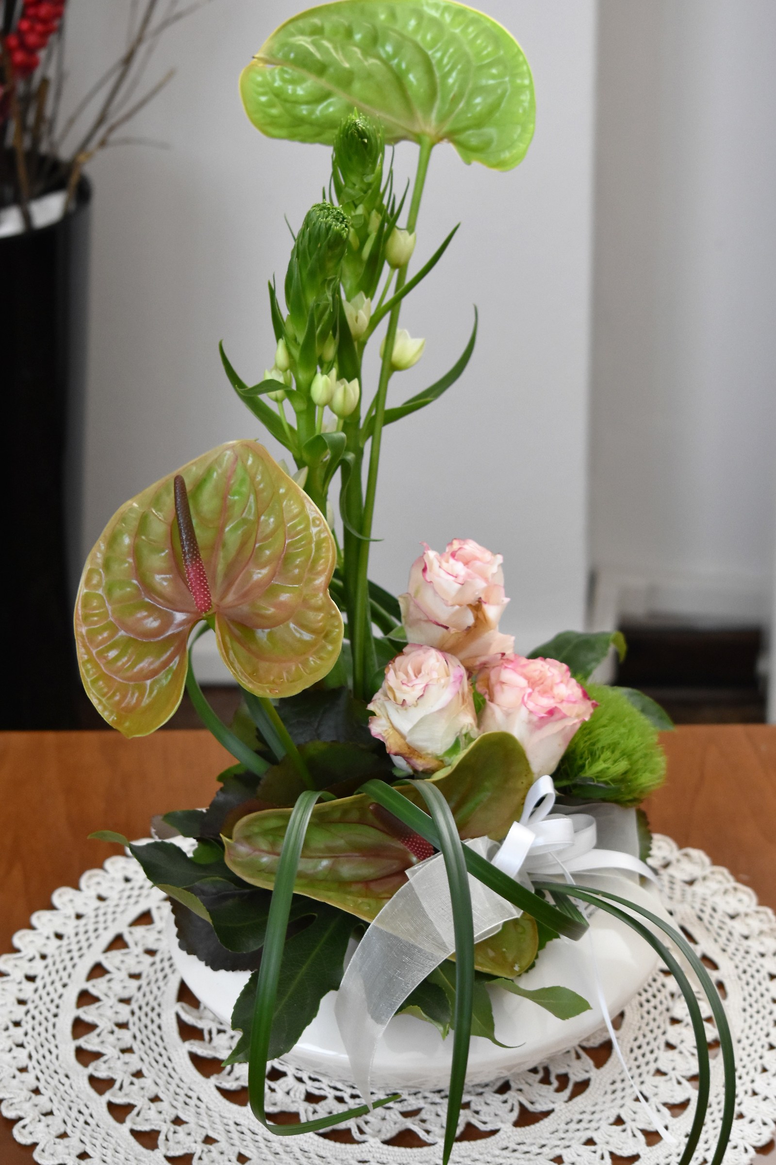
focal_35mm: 82
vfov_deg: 24.6
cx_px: 388
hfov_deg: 16.5
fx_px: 2668
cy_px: 582
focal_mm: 55
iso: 1600
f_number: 5.6
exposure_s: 1/15
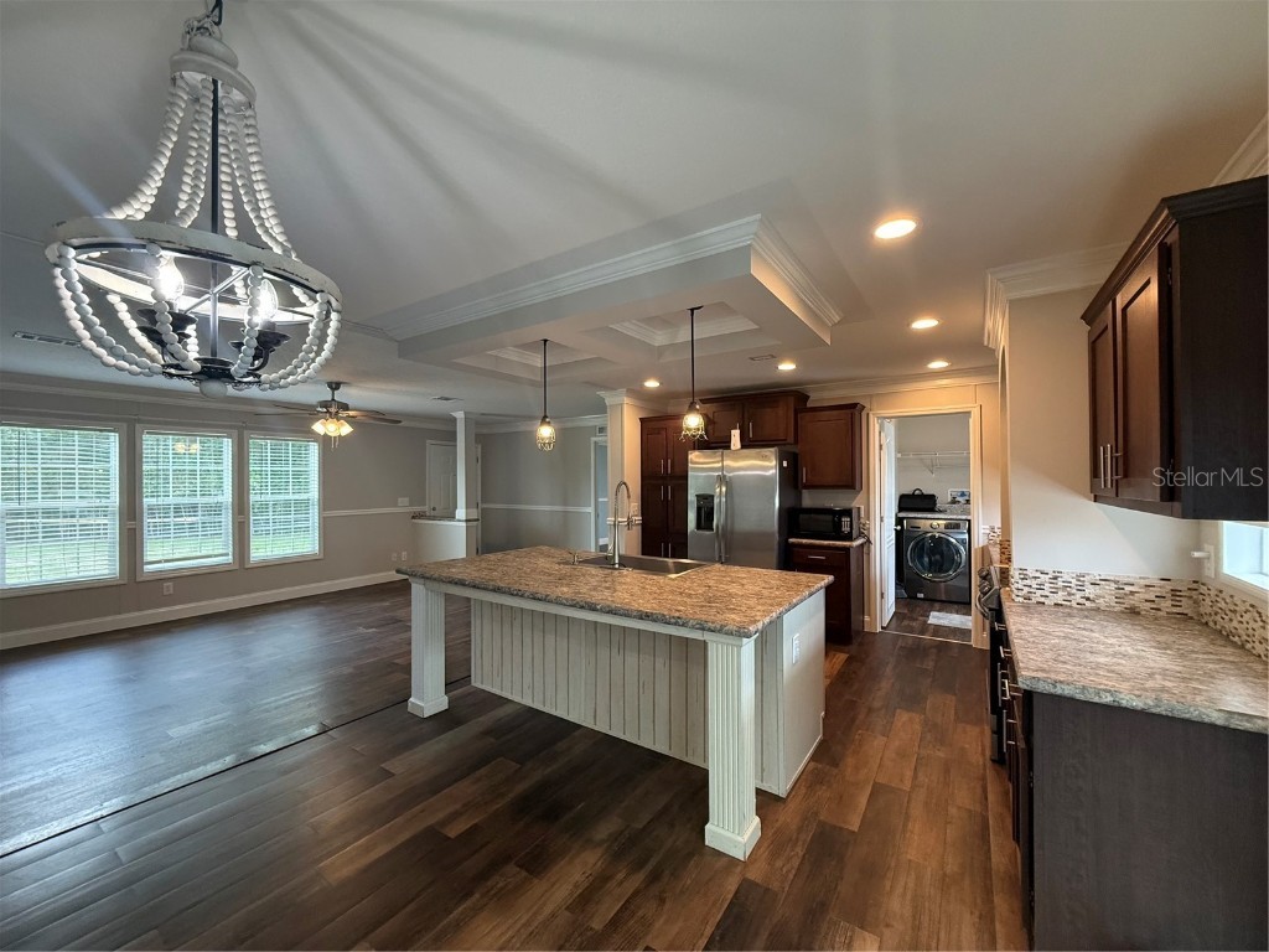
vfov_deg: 85.7
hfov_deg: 102.1
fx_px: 513
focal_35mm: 14
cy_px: 476
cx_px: 634
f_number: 2.2
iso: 400
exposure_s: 1/120
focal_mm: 2.22
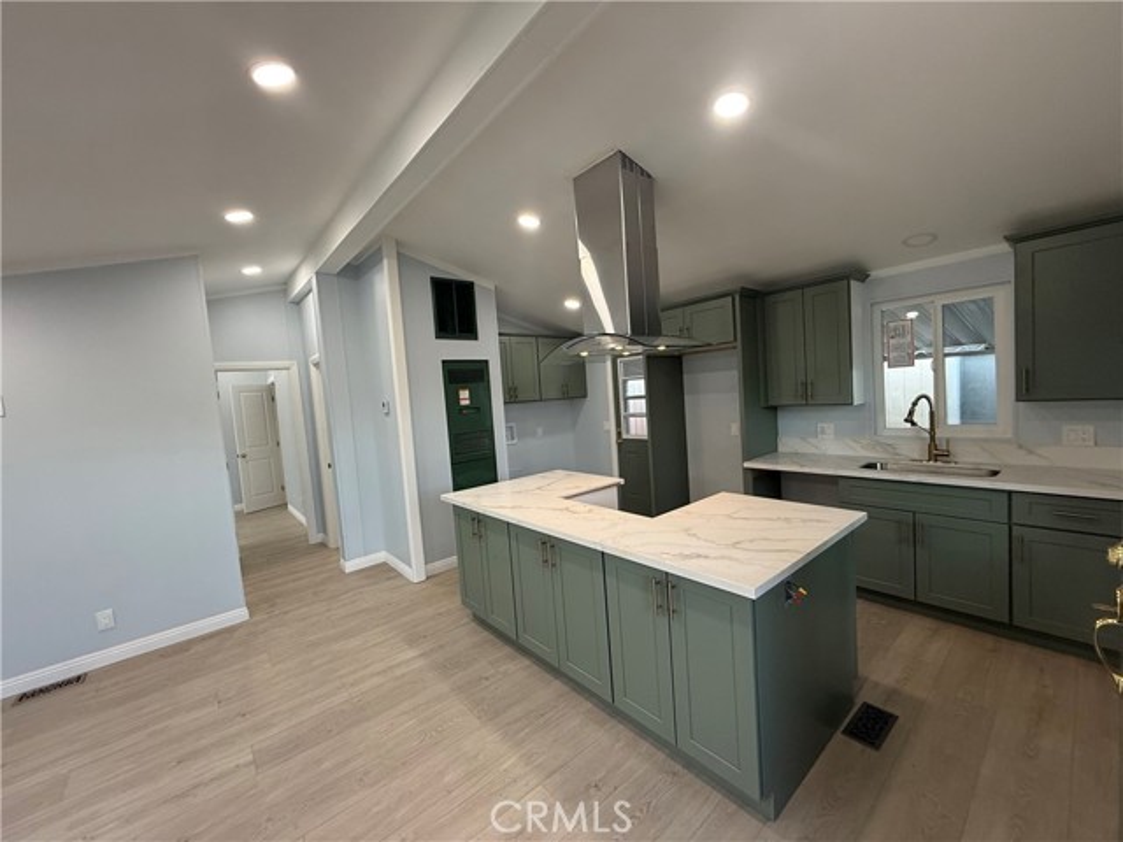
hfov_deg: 102.1
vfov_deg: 85.7
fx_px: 454
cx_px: 562
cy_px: 421
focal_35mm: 14
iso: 160
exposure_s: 1/120
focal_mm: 2.22
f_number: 2.2
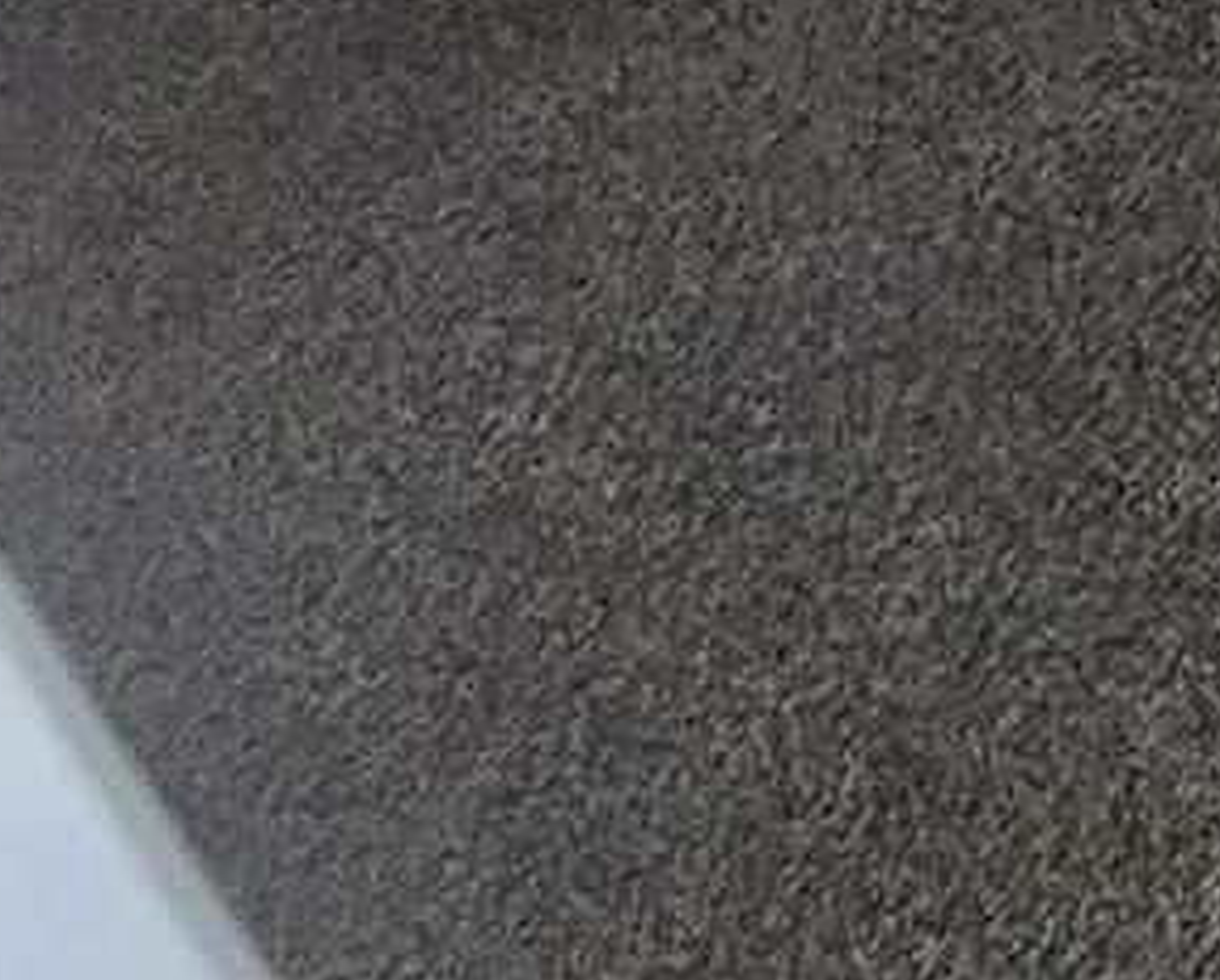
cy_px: -2796
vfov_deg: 8.5
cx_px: 3175
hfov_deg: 12.8
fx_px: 3652
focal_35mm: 101
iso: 640
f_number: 2.2
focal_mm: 2.2
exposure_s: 1/30
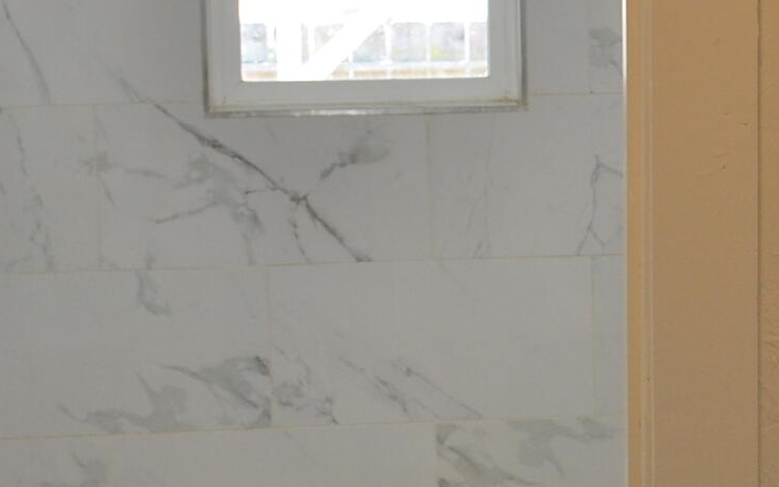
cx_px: 840
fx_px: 2357
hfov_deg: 18.1
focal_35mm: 111
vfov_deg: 11.8
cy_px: 342
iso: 560
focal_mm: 18
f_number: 4
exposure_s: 1/60
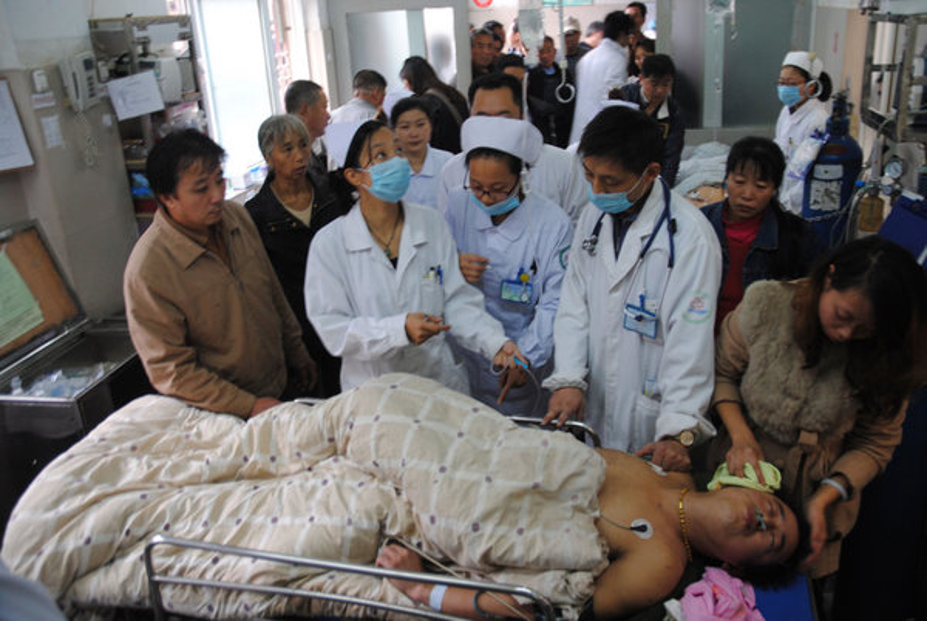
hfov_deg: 67.3
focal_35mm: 27
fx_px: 696
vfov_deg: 48.1
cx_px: 464
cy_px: 310
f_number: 3.5
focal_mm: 18
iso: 450
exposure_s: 1/30
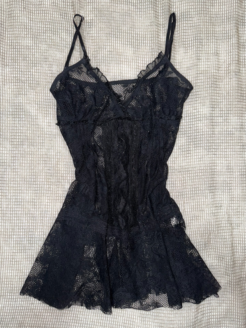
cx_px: 123
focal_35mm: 24
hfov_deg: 56.8
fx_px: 227
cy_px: 164
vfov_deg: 71.6
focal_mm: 6.76
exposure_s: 1/43
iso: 80
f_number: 1.78
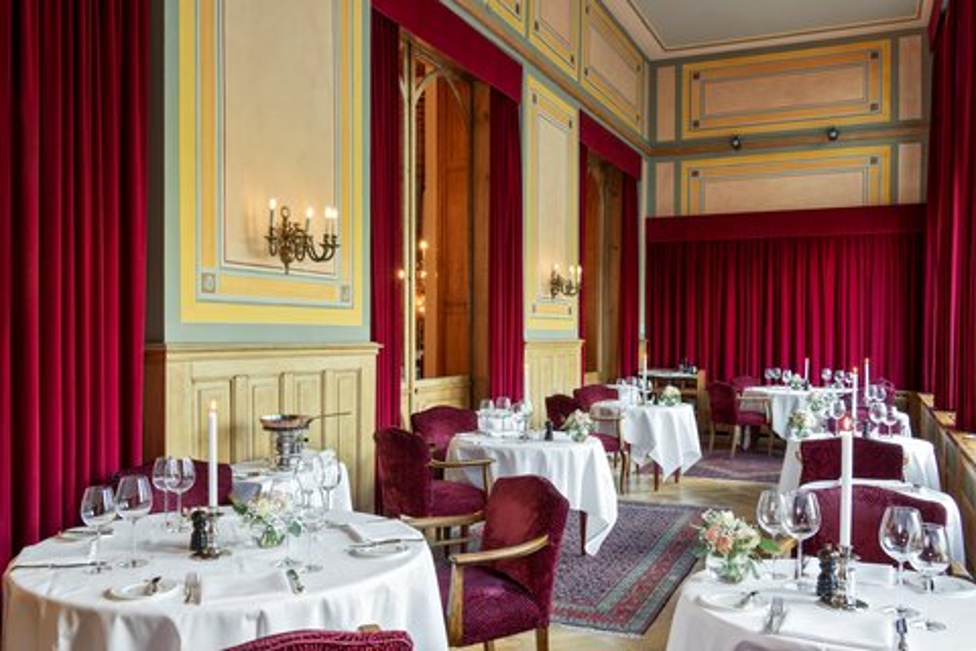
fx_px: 867
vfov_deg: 41.1
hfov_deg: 58.7
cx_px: 488
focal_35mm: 32
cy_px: 326
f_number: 13
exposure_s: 1
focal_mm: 32
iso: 100
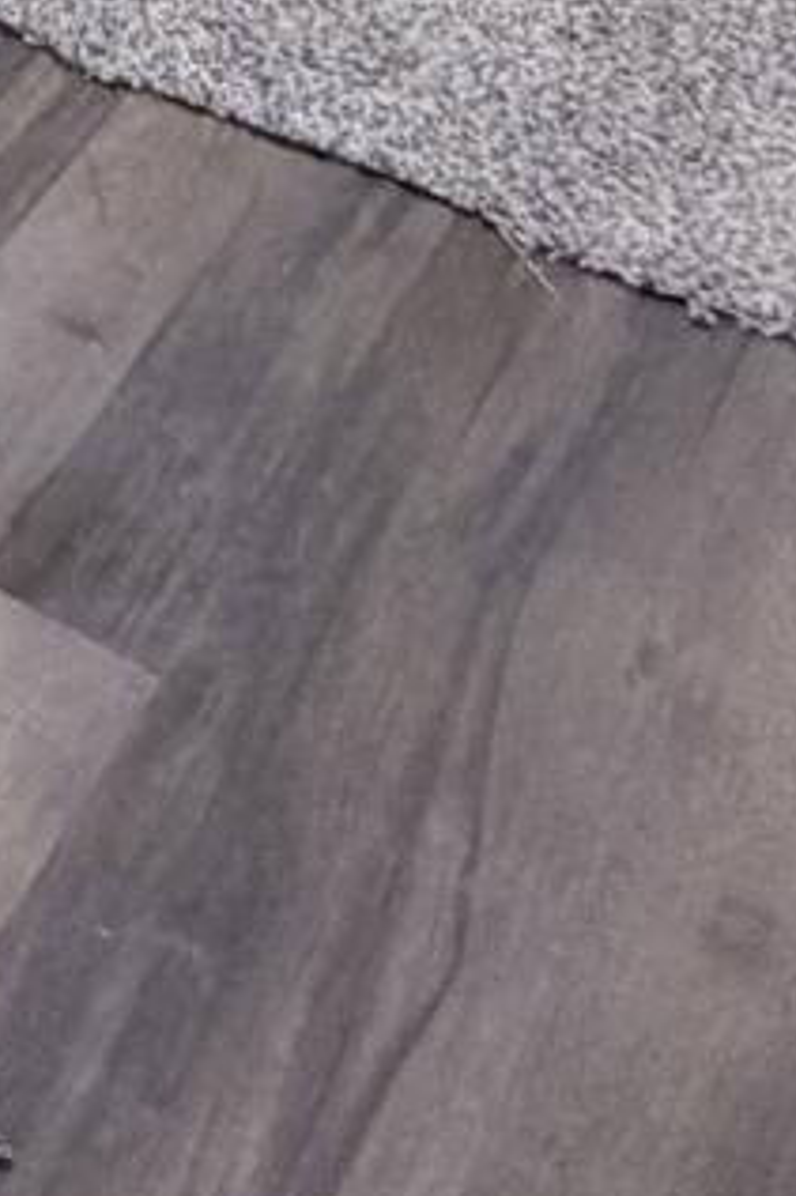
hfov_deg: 12.8
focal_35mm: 92
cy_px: -1615
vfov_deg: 14.8
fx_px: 3054
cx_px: -841
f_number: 2.2
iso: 320
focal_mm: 2.22
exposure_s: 1/60
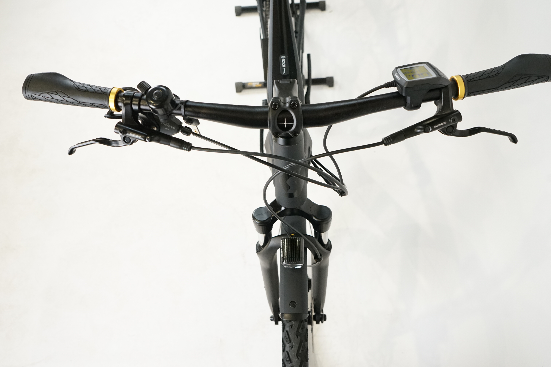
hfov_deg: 63.7
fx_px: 444
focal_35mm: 29
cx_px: 279
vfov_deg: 45.0
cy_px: 186
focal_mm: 28
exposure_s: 1/200
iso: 3200
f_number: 5.6
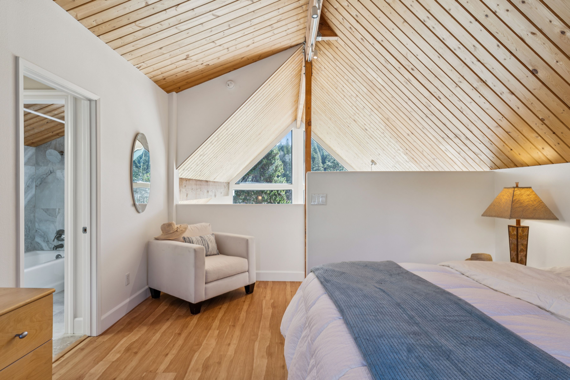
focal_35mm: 19
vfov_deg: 64.3
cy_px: 190
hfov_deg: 86.6
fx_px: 302
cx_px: 285
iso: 100
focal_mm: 19.1
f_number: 13
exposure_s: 1/4
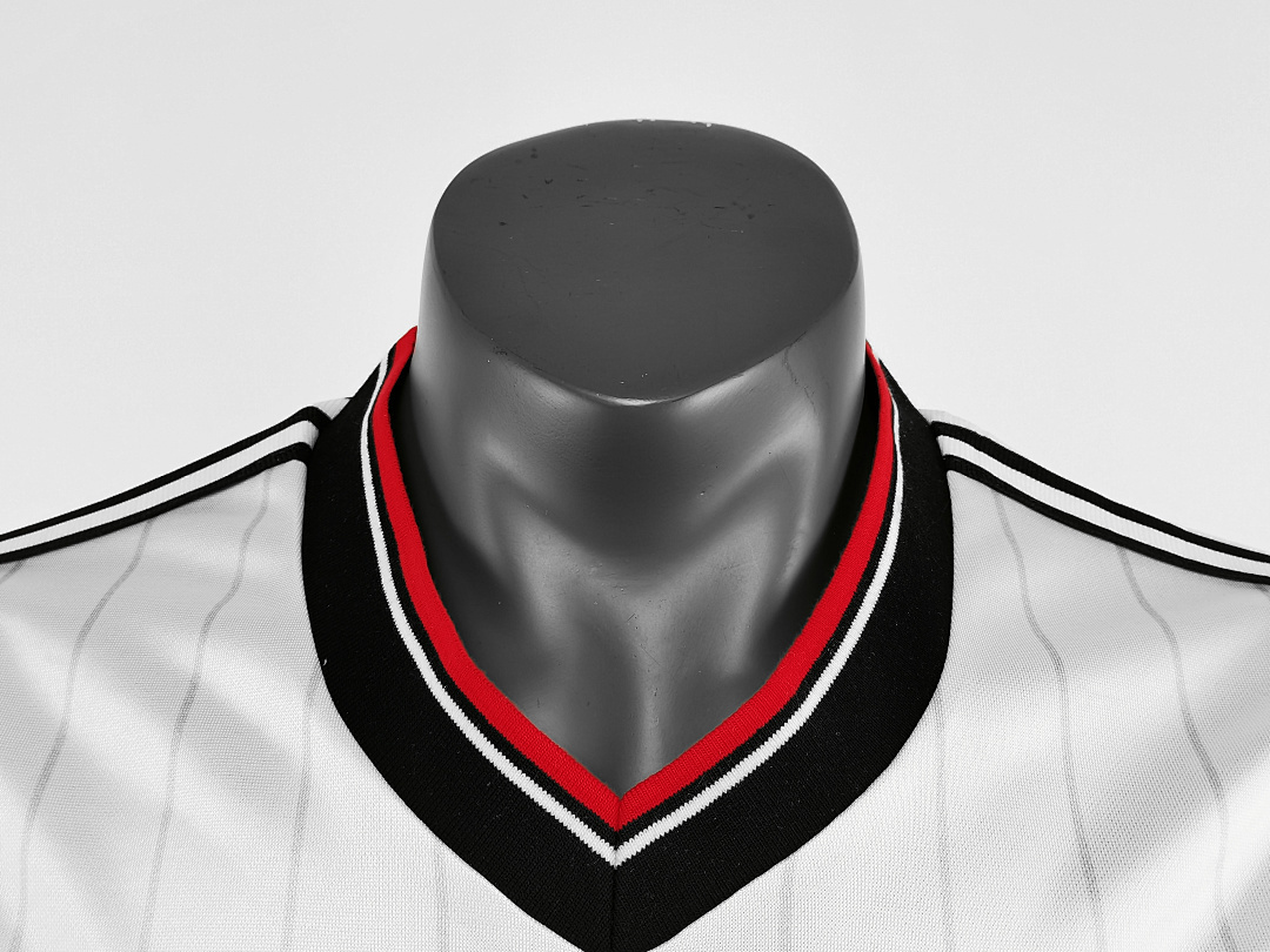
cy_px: 476
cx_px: 635
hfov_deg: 51.4
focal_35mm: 36
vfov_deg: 39.7
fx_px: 1321
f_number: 1.8
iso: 160
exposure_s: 1/50
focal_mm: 5.58
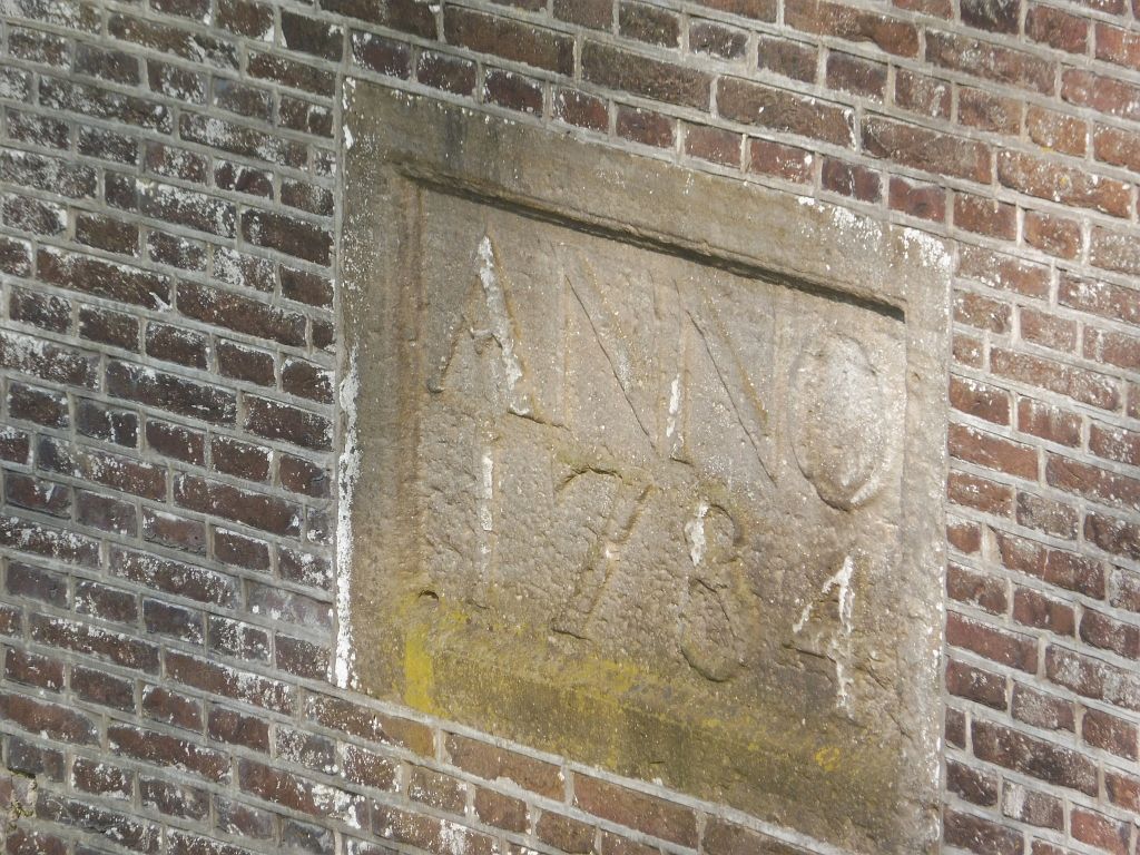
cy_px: 428
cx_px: 570
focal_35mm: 456
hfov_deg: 4.3
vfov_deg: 3.3
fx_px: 15017
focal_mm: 81.7
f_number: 6.3
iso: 160
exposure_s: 1/125
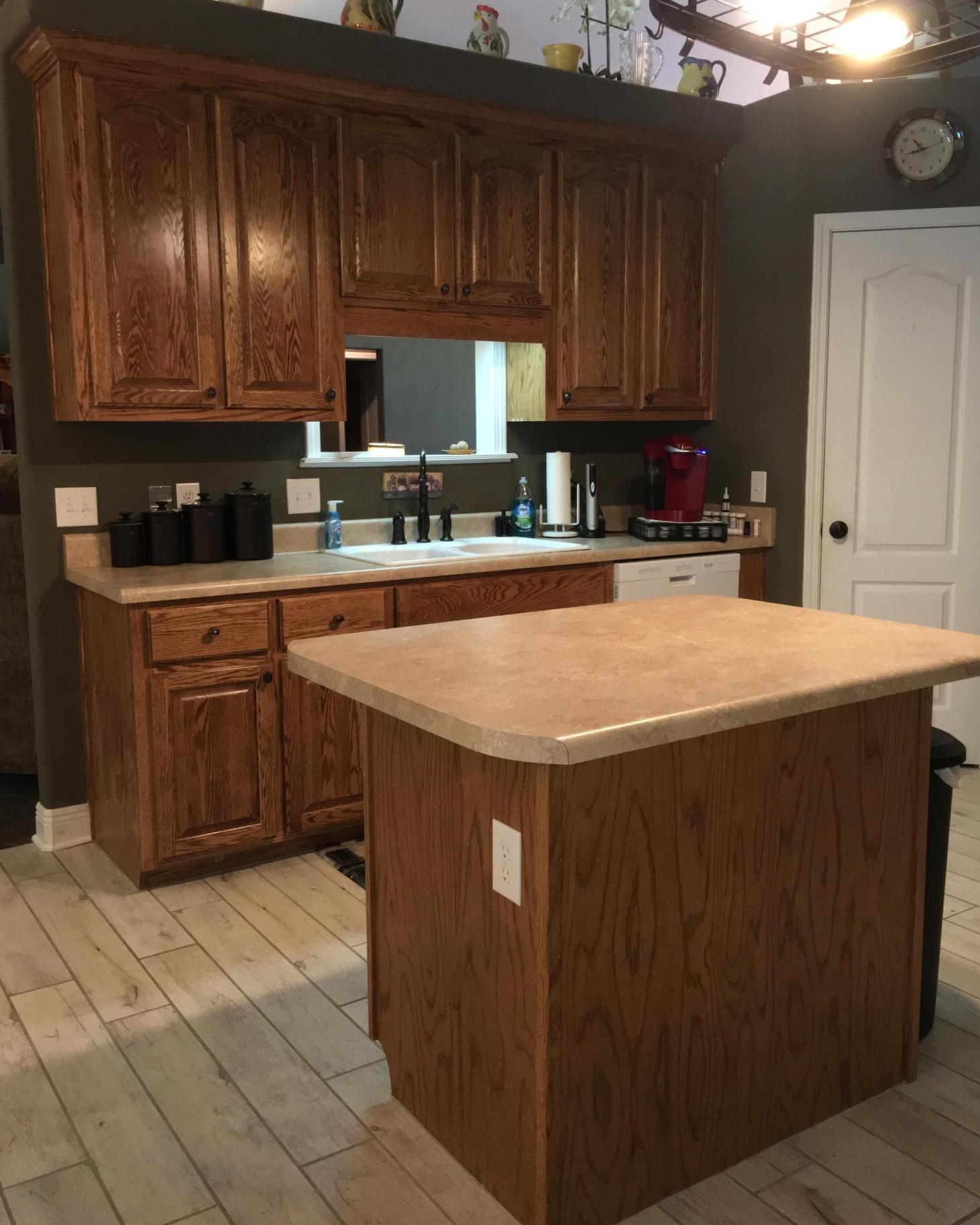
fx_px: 1124
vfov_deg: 57.2
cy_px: 589
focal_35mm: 31
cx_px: 492
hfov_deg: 47.1
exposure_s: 1/20
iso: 125
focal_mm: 4.15
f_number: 2.2
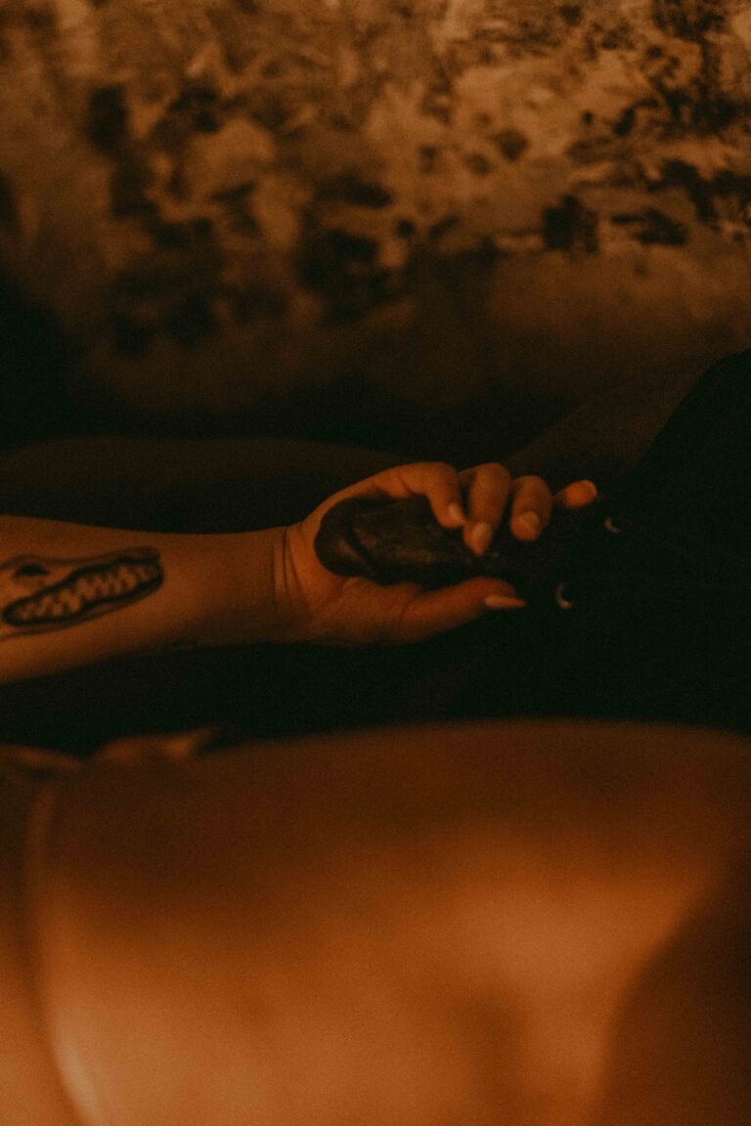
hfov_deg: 16.3
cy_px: 563
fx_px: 2628
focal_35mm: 84
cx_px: 376
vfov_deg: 24.2
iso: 2000
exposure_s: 1/125
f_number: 1.2
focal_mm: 56
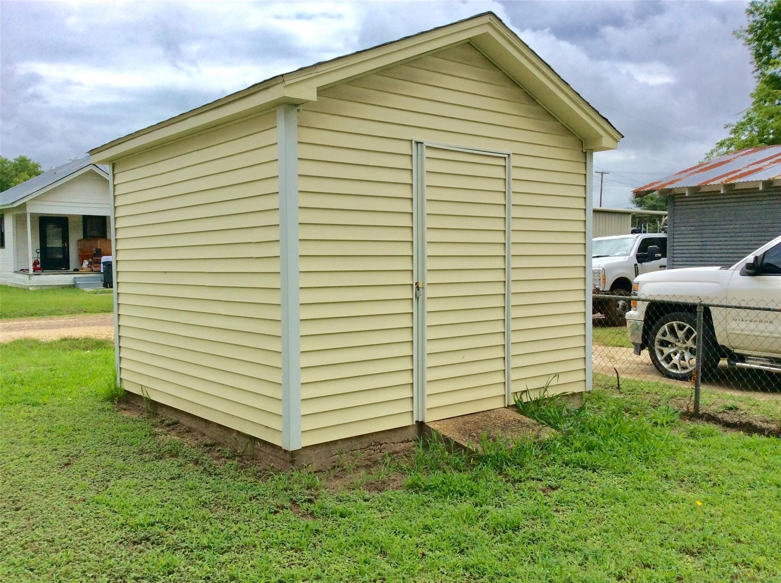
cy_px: 292
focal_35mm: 32
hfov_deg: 56.9
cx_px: 390
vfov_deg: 44.0
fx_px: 721
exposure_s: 1/1684
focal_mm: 3.3
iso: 32
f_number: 2.4
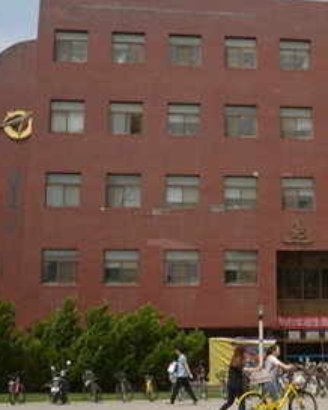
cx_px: 298
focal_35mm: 68
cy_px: 164
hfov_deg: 21.9
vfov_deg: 27.9
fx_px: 826
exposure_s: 1/2500
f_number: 4.5
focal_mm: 22
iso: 250
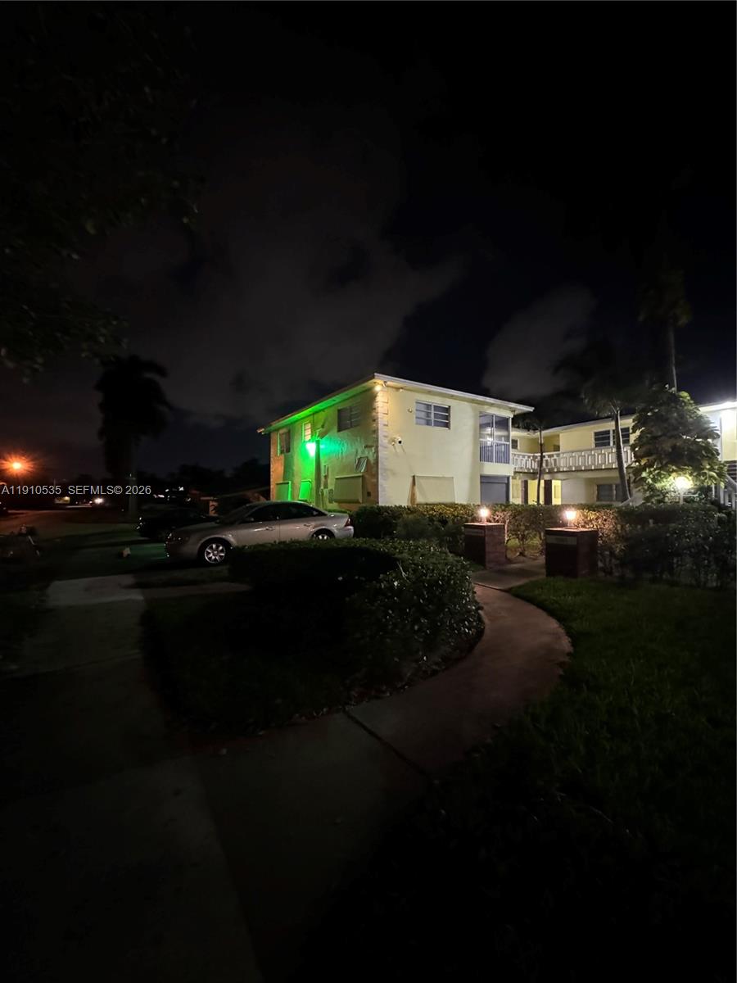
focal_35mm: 14
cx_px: 368
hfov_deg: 85.7
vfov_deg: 102.1
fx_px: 397
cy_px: 492
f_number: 2.2
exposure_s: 1/30
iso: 1600
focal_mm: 2.22
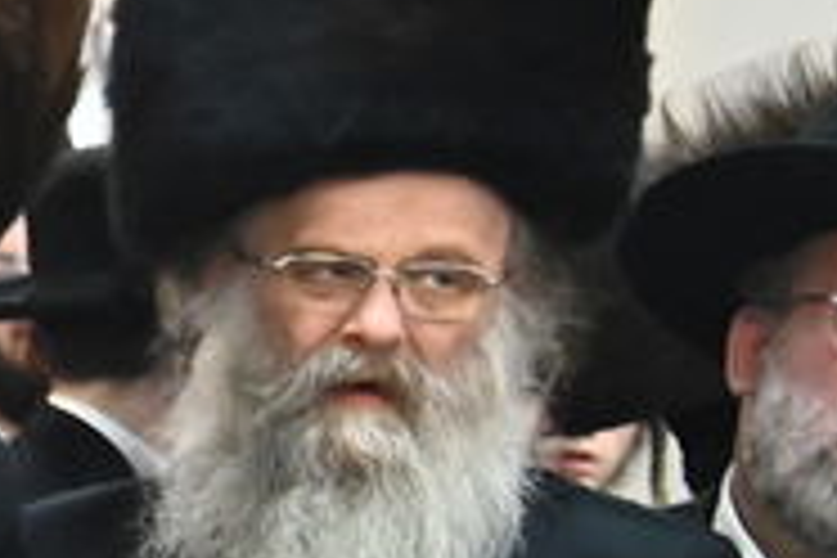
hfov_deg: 5.0
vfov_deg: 3.6
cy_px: 1125
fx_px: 8741
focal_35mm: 376
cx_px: -2178
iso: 5000
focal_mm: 50
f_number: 5
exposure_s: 1/200
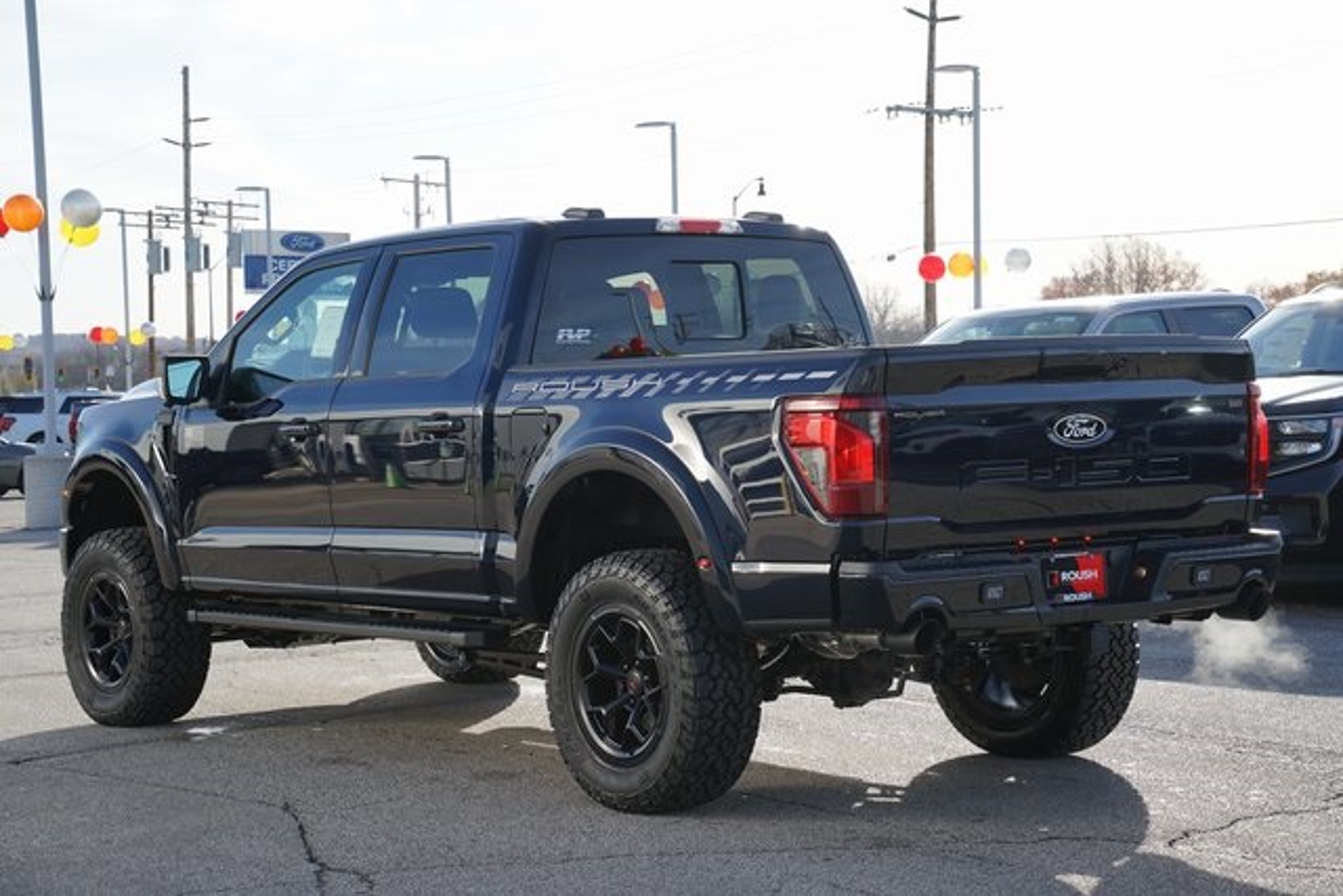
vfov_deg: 20.0
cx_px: 672
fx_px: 2537
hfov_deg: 29.6
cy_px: 448
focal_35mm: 68
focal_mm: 68
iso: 100
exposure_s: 1/125
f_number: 9
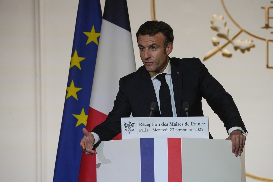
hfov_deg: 6.5
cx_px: 136
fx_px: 2411
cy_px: 91
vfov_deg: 4.3
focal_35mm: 318
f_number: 10
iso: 3200
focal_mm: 318
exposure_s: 1/250
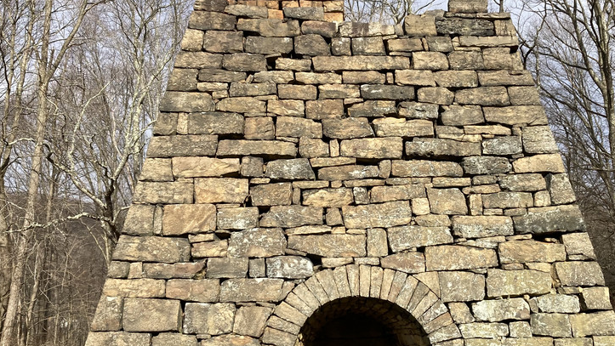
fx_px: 734
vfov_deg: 26.5
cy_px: 192
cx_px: 364
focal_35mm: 45
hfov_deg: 45.3
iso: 20
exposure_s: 1/1567
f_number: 1.8
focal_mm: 3.99
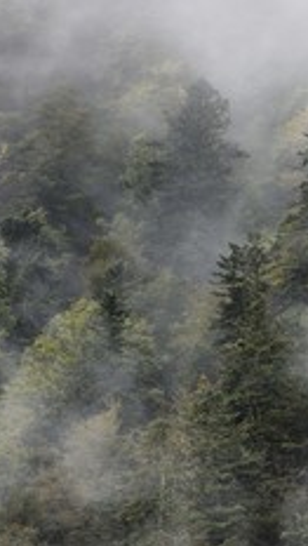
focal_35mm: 379
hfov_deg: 3.2
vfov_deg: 5.7
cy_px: 287
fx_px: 5487
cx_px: 390
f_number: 5.6
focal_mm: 200
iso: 800
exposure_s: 1/200
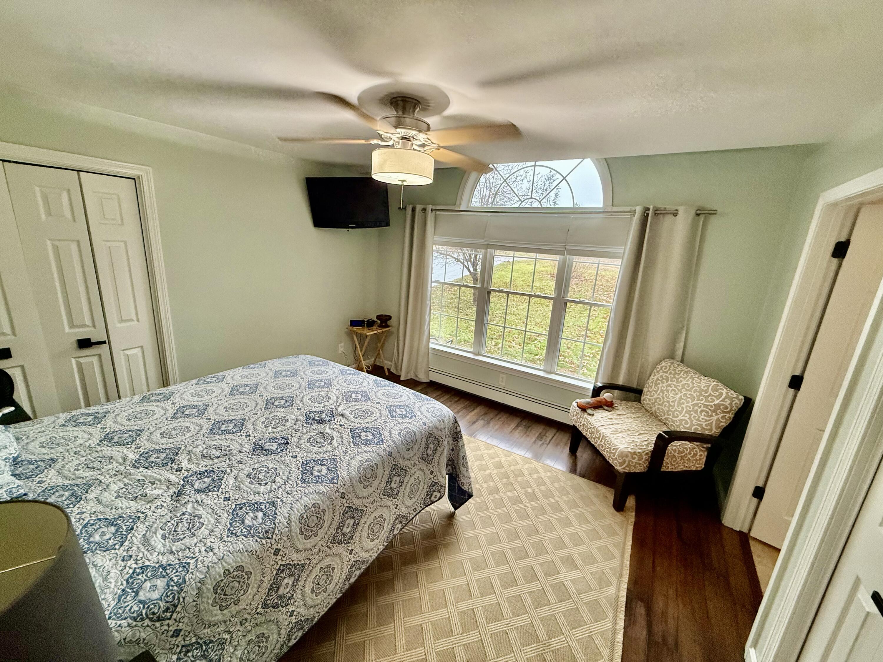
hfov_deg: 102.1
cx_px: 442
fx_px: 357
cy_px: 331
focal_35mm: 14
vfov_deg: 85.7
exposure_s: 1/120
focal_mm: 2.22
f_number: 2.2
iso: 320
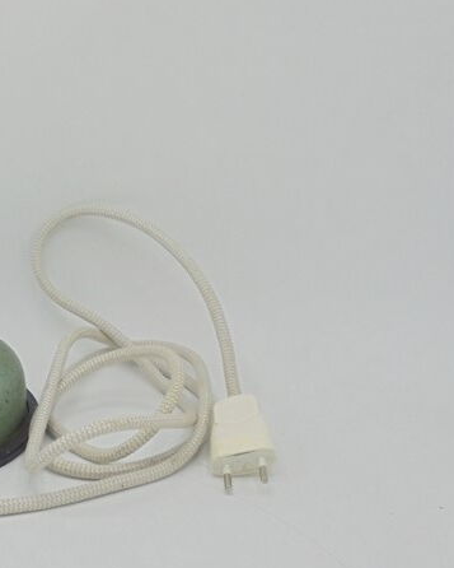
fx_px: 1125
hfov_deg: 22.6
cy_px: 38
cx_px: 104
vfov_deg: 27.1
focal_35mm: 67
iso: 100
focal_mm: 6.1
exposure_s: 1/80
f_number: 4
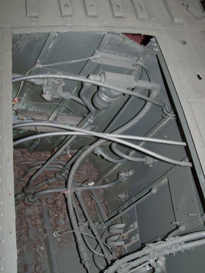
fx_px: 402
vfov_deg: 37.5
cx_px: 102
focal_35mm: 51
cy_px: 136
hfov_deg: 28.6
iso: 80
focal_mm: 8.5
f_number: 3
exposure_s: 1/60
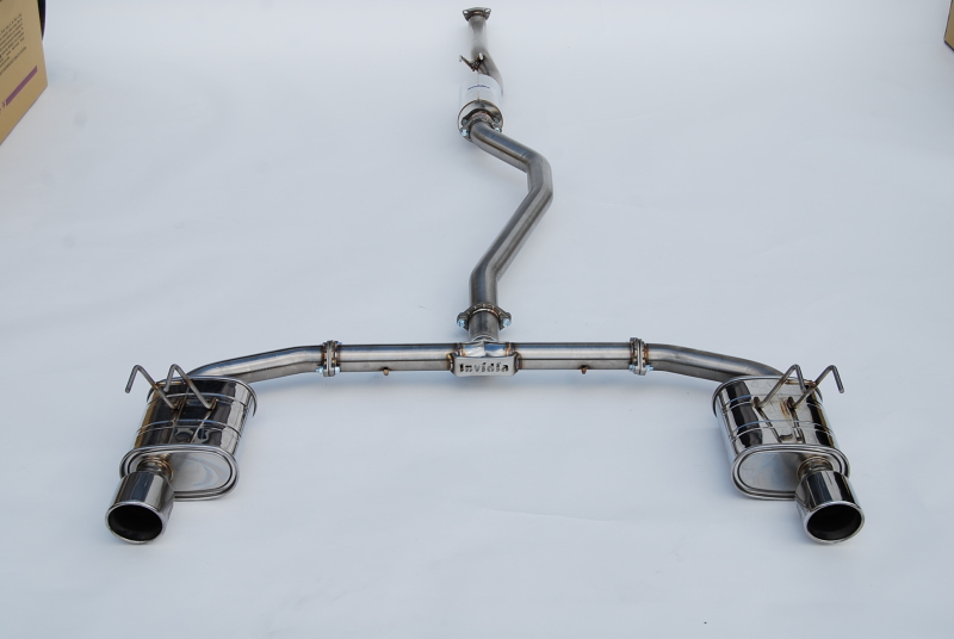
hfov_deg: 37.8
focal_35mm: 52
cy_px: 320
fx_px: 1393
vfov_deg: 25.8
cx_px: 477
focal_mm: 35
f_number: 8
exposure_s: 1/250
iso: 100
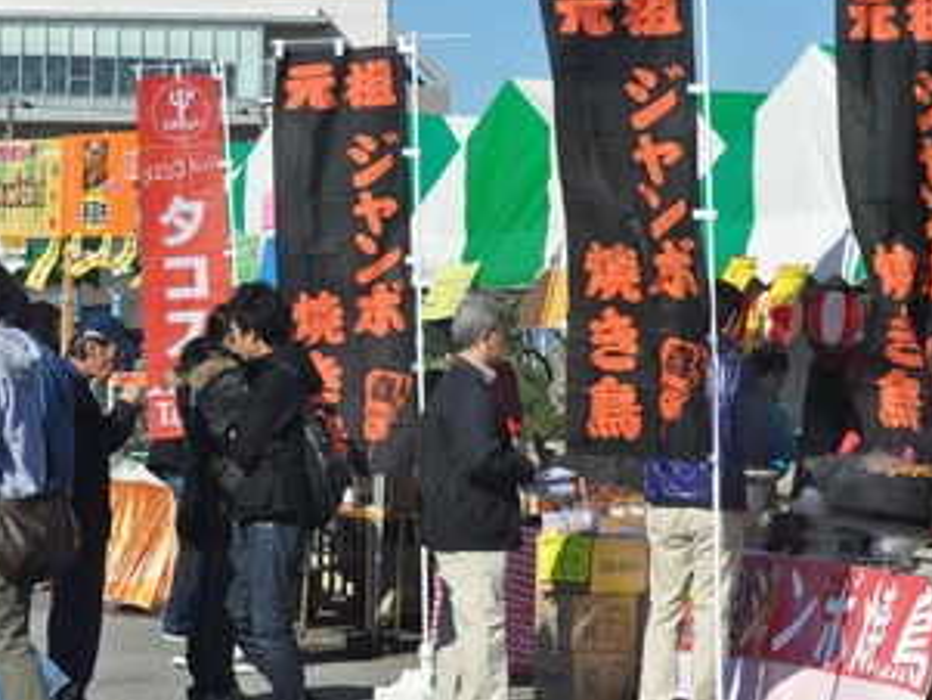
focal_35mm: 134
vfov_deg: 11.1
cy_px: 293
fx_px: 3609
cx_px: 545
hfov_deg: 14.7
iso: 1250
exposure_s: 1/1000
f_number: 16
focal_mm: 70
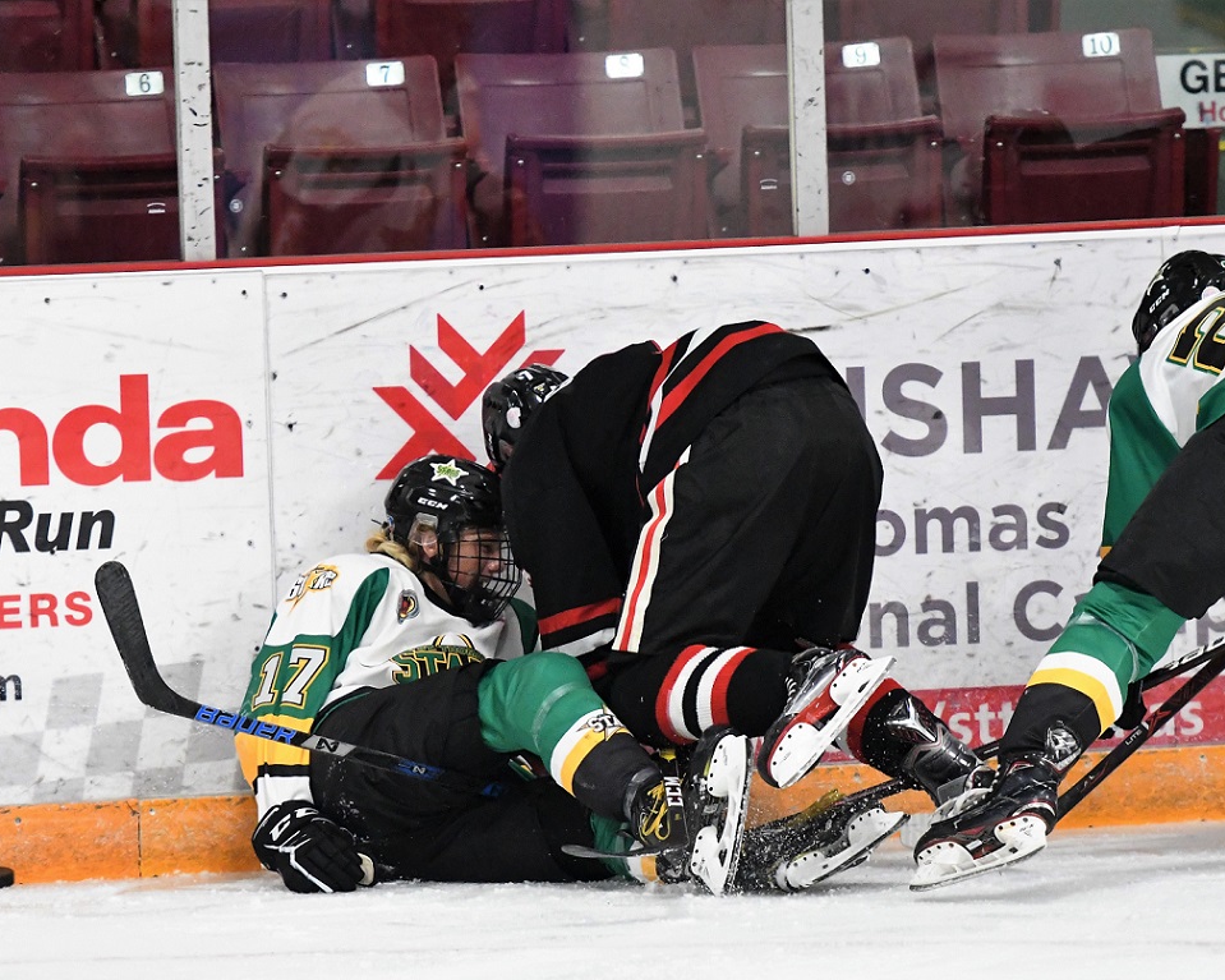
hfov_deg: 6.5
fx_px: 10751
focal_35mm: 297
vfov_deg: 5.2
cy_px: 491
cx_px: 687
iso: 7200
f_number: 2.8
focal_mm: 175
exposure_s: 1/1000
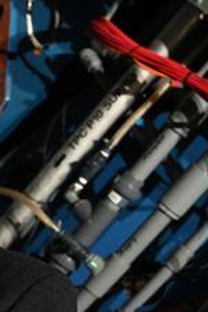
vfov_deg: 20.5
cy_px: 235
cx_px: -94
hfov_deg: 13.2
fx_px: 855
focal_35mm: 99
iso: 4500
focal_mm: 31.5
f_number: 4
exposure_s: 1/100
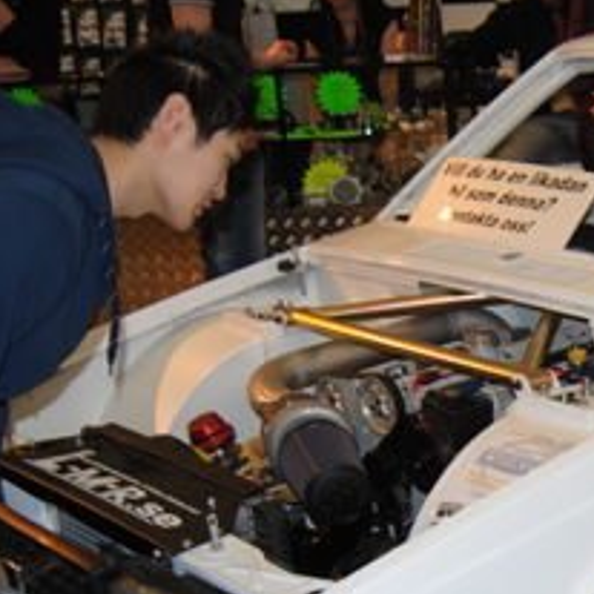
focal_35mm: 71
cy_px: 496
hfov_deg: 23.1
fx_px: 1378
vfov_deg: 23.9
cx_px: 631
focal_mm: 18
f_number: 3.5
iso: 200
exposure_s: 1/60
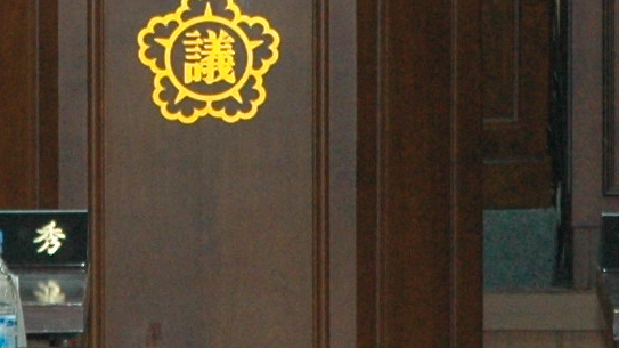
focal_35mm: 609
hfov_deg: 3.5
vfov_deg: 2.0
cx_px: 205
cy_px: -208
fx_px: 9992
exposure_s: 1/60
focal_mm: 70
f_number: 5
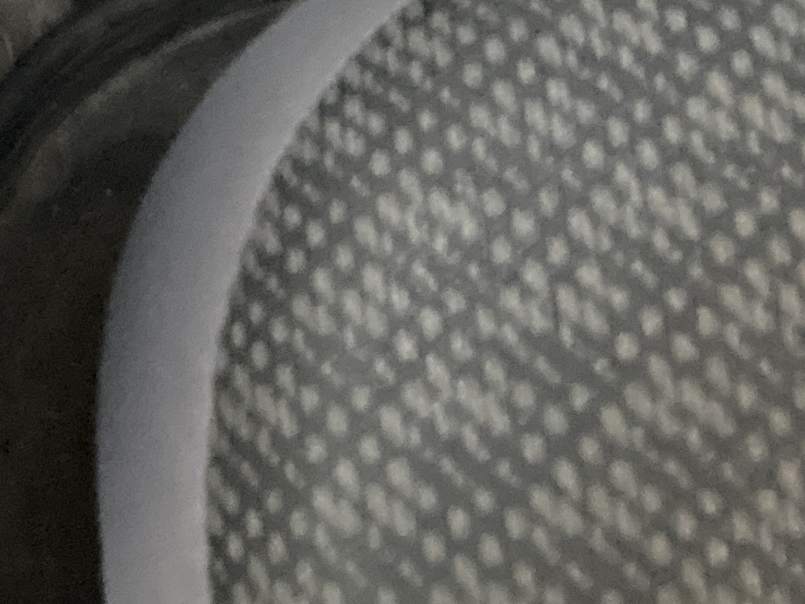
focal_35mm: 121
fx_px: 2814
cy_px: -362
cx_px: -595
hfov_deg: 14.5
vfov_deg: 11.6
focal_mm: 3.99
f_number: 1.8
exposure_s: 1/15
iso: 800
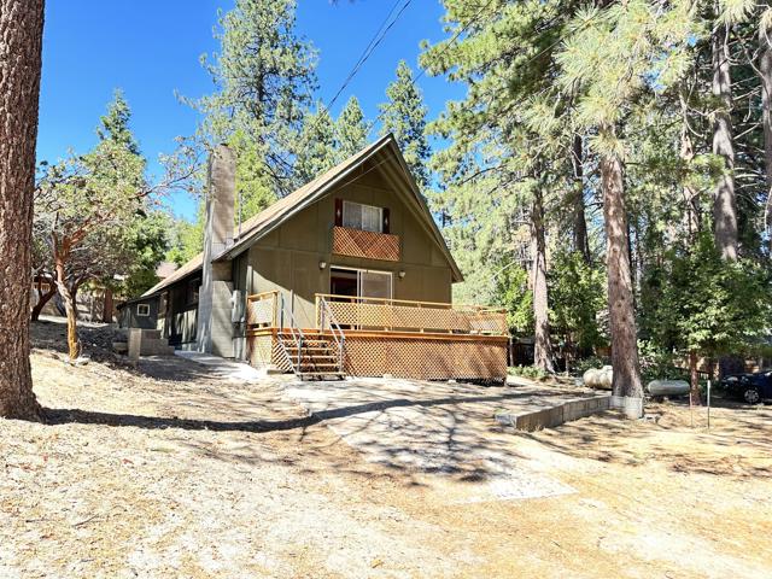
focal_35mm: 24
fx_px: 535
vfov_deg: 56.8
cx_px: 386
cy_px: 290
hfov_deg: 71.6
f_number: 1.78
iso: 80
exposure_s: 1/351
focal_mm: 6.86
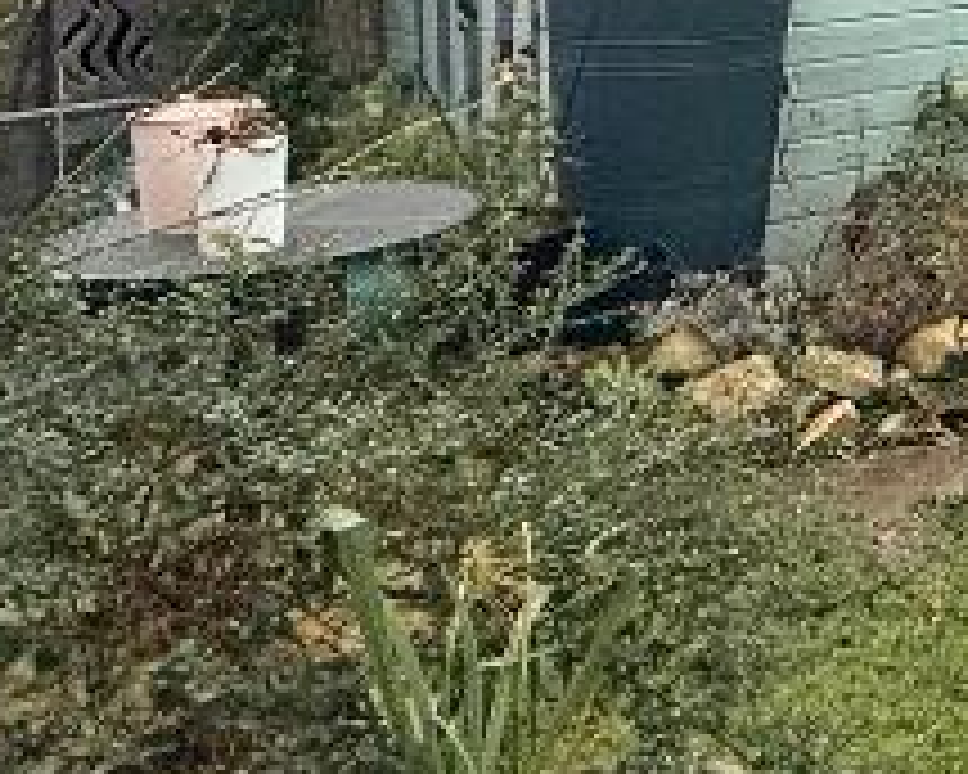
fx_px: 1862
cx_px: 1594
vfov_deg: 21.5
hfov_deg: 22.0
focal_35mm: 65
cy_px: -202
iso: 160
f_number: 2.2
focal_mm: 2.22
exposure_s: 1/99
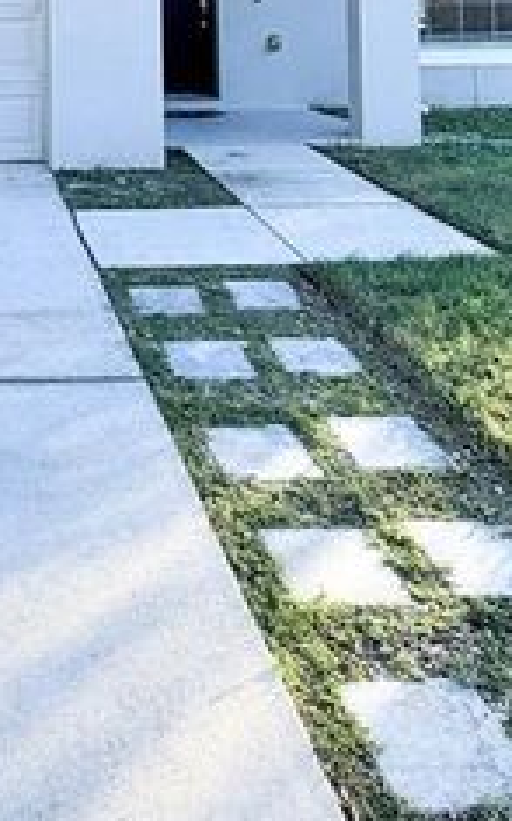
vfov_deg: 41.3
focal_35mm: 42
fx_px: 940
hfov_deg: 27.7
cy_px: 5
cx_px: -56
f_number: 2.2
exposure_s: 1/518
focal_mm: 2.22
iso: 40
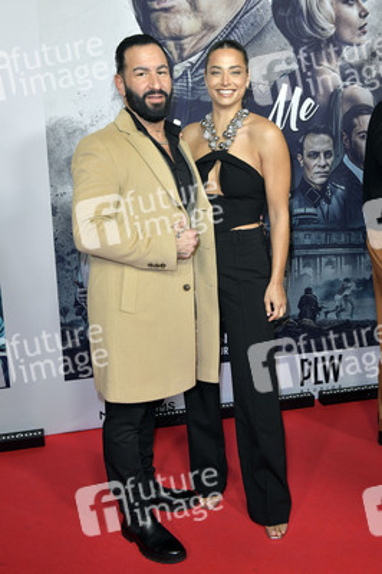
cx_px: 191
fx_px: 574
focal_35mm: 36
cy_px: 287
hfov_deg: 36.8
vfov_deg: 53.2
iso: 1600
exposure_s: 1/250
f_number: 8
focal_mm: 36
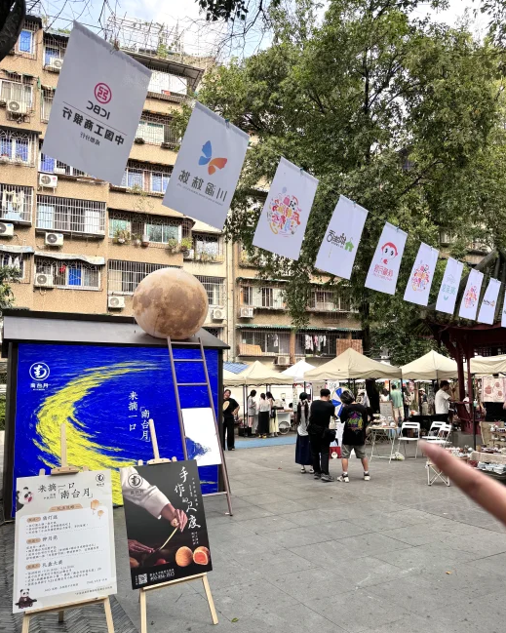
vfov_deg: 66.0
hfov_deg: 54.9
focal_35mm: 26
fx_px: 487
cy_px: 339
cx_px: 260
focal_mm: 6.76
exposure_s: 1/451
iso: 80
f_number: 1.78
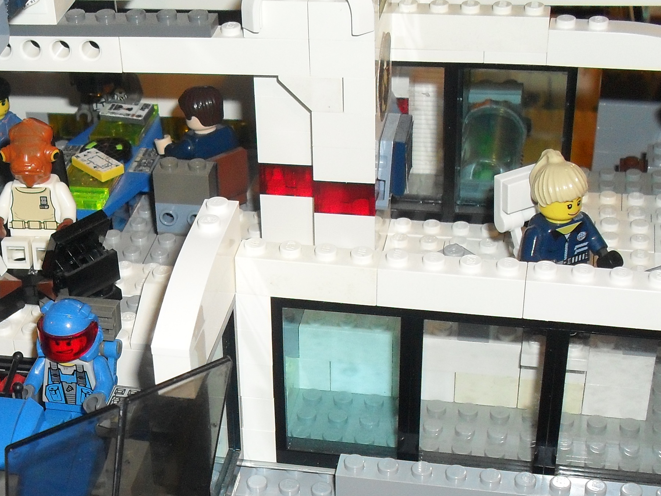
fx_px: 1356
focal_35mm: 71
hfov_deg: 26.9
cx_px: 129
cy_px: 448
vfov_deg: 20.3
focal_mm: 6.3
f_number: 3.2
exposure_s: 1/45
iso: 200
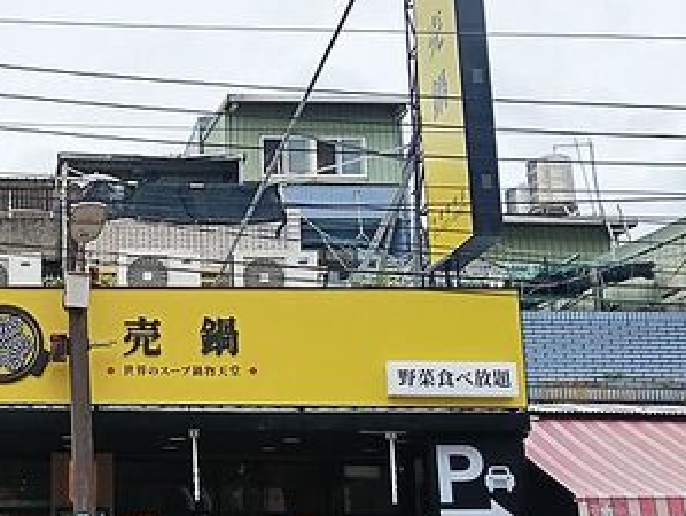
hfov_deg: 33.3
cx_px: 46
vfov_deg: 26.9
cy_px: 344
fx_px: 1071
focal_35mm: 54
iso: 64
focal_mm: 3.98
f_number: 1.8
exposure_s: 1/429
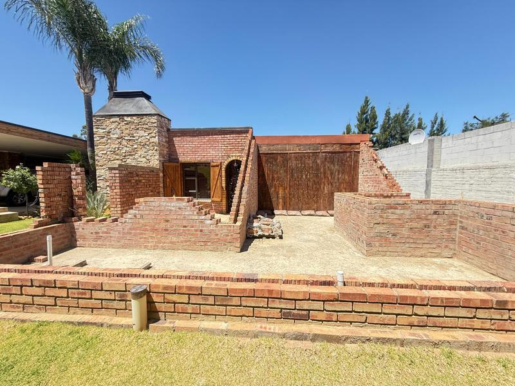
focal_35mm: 14
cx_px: 258
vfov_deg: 85.7
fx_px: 208
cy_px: 193
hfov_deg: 102.1
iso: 64
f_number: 2.2
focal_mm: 2.22
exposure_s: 1/644
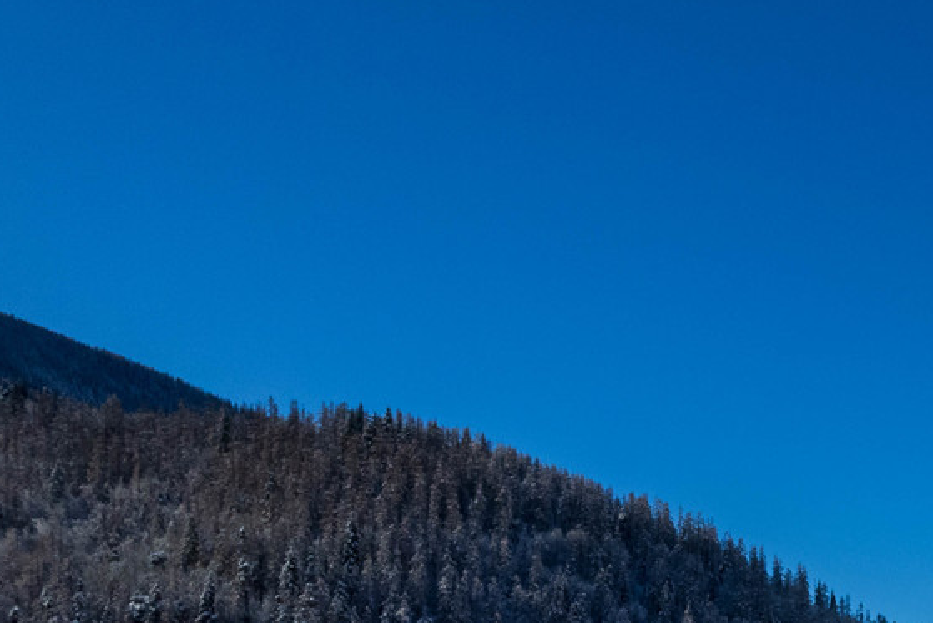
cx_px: 1272
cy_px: 804
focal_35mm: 63
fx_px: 1633
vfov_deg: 19.9
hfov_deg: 26.2
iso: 100
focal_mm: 8.4
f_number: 2.8
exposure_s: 1/6400
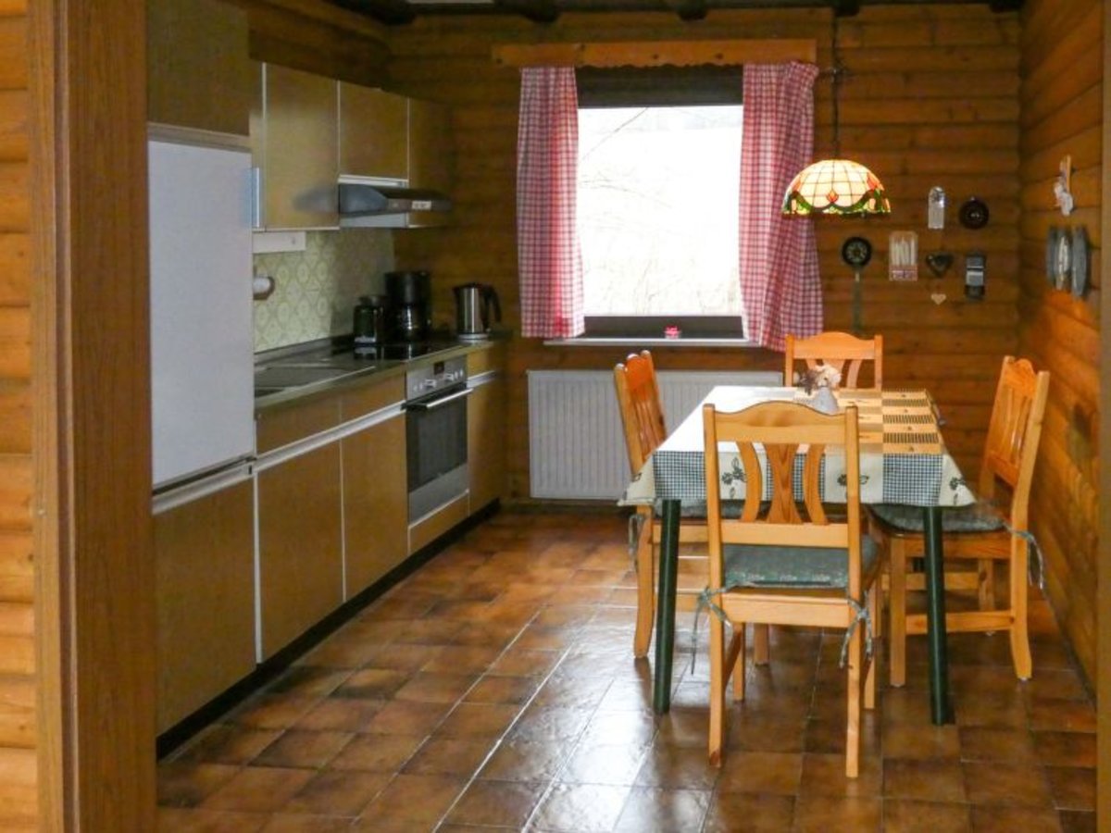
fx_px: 1027
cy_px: 416
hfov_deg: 56.8
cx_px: 556
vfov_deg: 44.2
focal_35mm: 32
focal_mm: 5.8
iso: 800
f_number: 3.4
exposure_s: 1/125
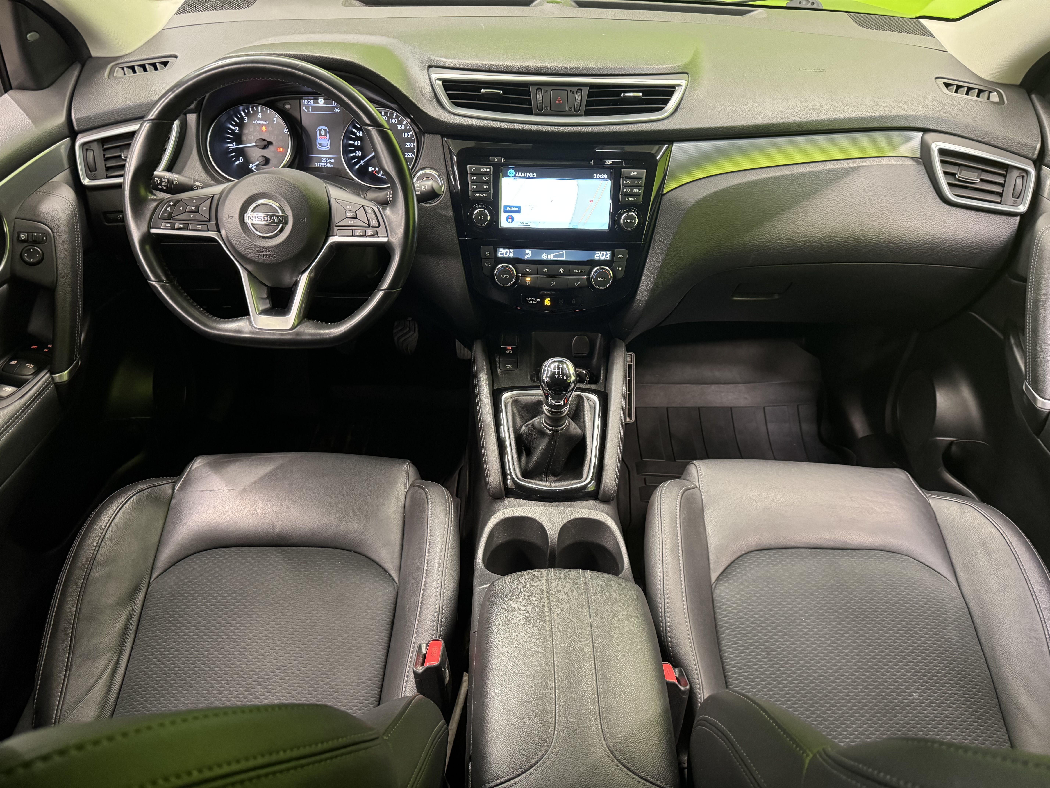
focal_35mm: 24
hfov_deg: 71.6
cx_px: 525
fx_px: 728
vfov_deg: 56.8
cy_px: 394
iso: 640
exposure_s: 1/33
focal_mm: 6.76
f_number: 1.78
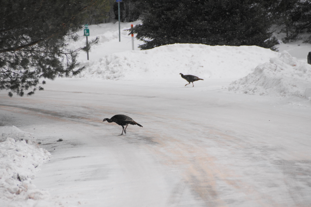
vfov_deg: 4.0
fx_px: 2979
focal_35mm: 345
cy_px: 104
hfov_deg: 6.0
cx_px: 156
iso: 250
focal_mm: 230
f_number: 6.3
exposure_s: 1/400
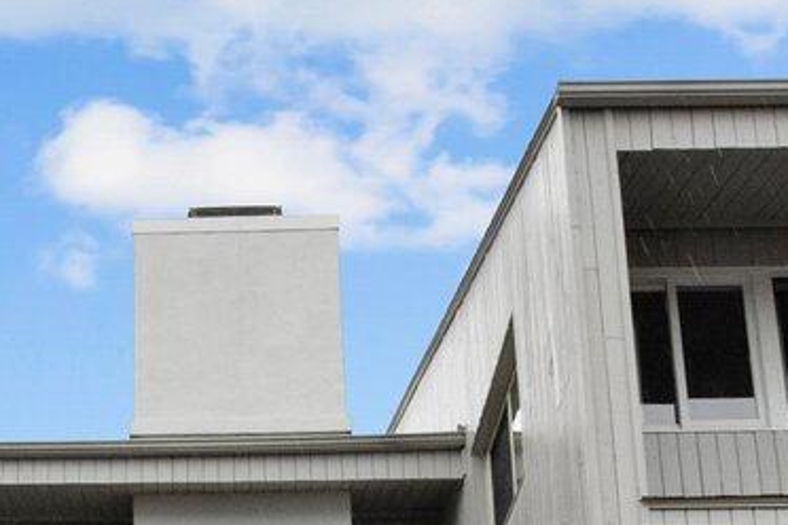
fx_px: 1685
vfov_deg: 15.2
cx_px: 133
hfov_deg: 25.8
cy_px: 956
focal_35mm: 77
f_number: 9
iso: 640
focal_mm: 14
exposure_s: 1/160
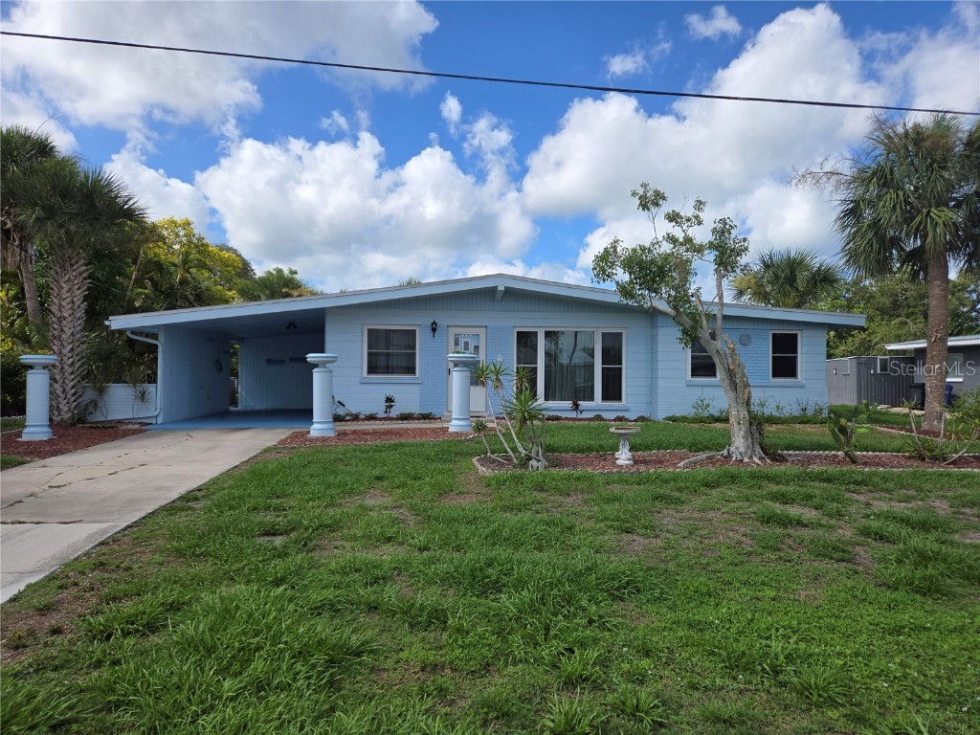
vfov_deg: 58.9
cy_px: 368
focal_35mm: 23
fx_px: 651
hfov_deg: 73.9
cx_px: 490
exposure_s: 1/1677
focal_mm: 5.4
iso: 25
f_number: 1.8
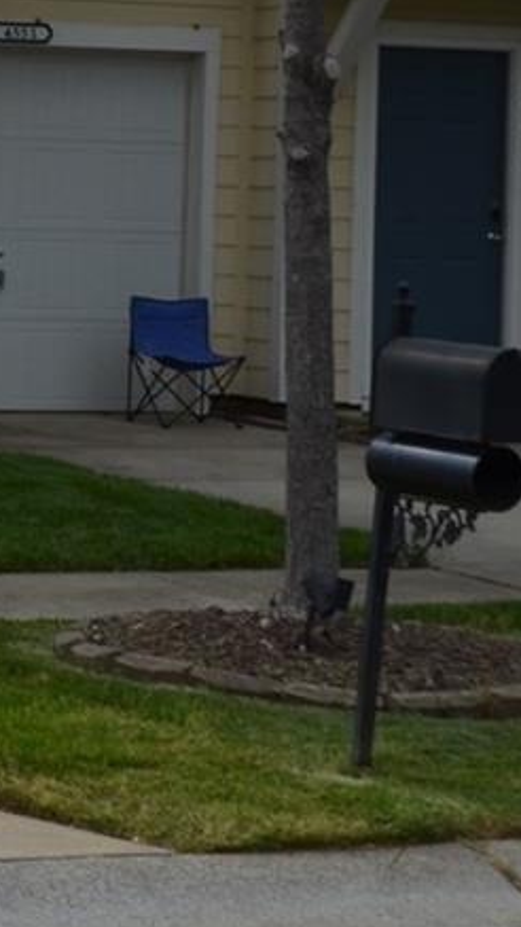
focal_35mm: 132
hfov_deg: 8.5
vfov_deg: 16.2
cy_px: 235
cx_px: -625
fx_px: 3246
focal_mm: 18
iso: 110
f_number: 8
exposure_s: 1/250
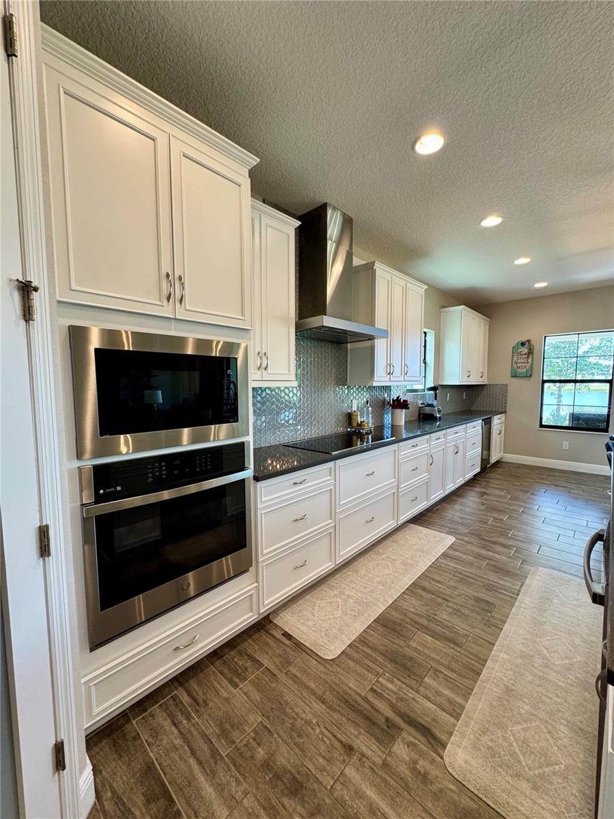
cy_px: 410
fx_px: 331
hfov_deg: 85.7
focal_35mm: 14
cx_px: 307
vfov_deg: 102.1
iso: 200
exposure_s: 1/120
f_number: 2.2
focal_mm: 2.22
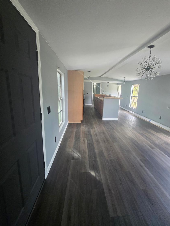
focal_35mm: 14
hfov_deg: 85.6
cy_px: 108
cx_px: 90
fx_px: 92
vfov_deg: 102.0
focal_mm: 1.7
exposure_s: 1/60
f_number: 2.2
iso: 250
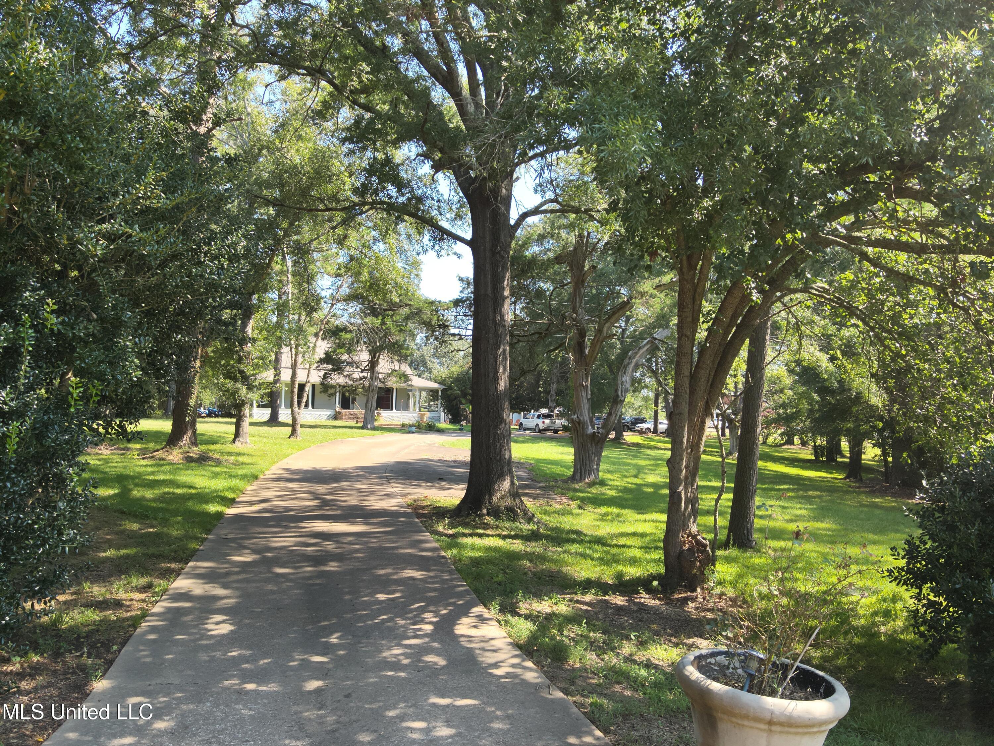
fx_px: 689
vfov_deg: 56.8
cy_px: 373
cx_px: 497
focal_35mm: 24
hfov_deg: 71.6
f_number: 2.8
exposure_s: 1/240
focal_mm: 4.4
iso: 100
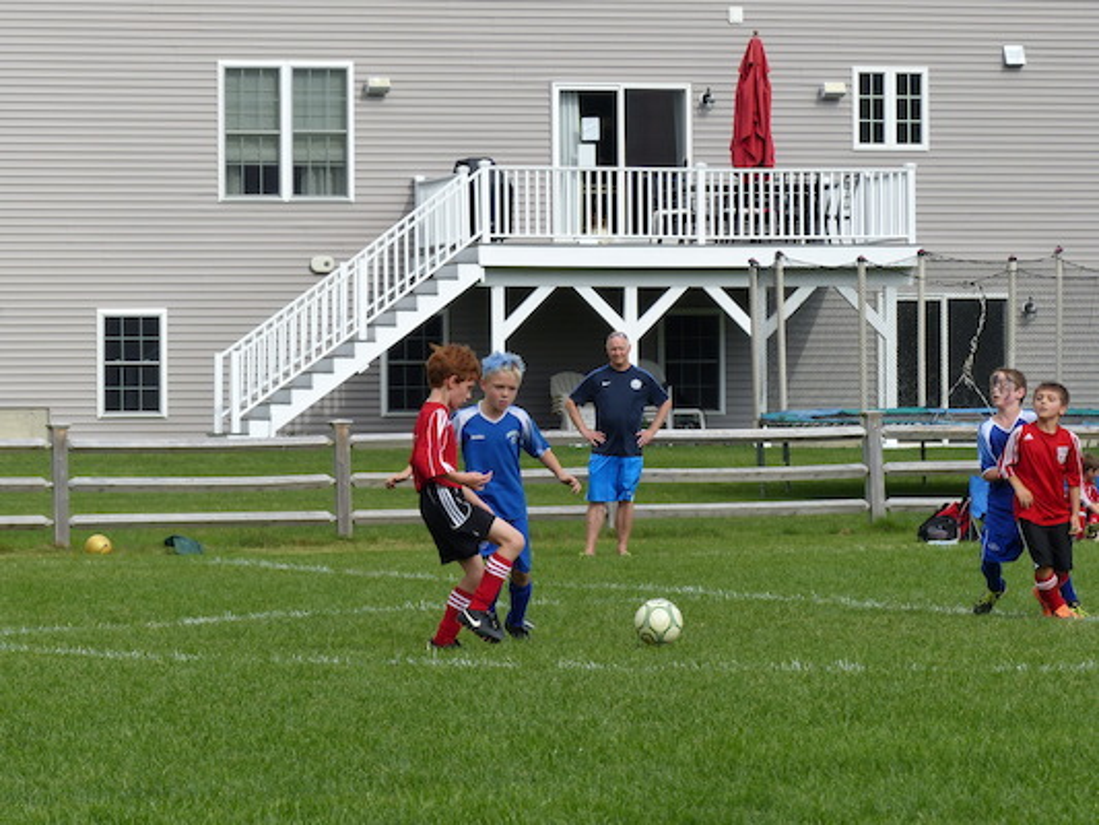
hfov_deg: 10.6
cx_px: 550
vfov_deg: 8.0
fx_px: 5907
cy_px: 412
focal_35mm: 186
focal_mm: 33.5
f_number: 4
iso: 100
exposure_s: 1/640
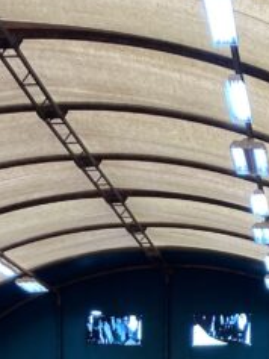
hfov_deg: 12.3
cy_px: 735
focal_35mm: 121
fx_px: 1253
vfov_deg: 13.7
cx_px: 157
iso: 50
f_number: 1.8
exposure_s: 1/50
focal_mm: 3.99
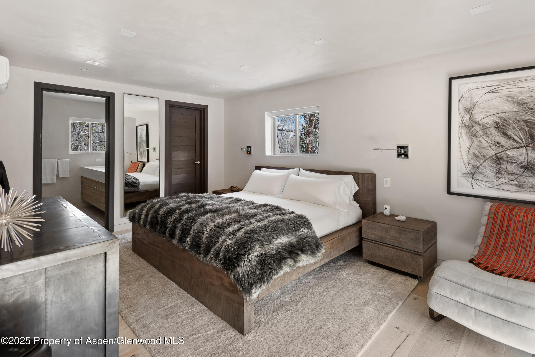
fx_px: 253
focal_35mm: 17
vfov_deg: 70.5
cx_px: 268
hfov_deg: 93.3
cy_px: 178
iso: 100
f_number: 7.1
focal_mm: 17
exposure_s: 1/3
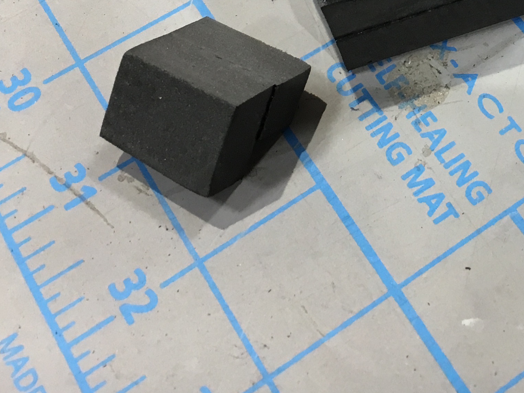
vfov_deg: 18.2
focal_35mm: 77
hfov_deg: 24.0
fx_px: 1165
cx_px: 551
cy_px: -66
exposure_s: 1/30
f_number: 2.2
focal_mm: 4.15
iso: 40
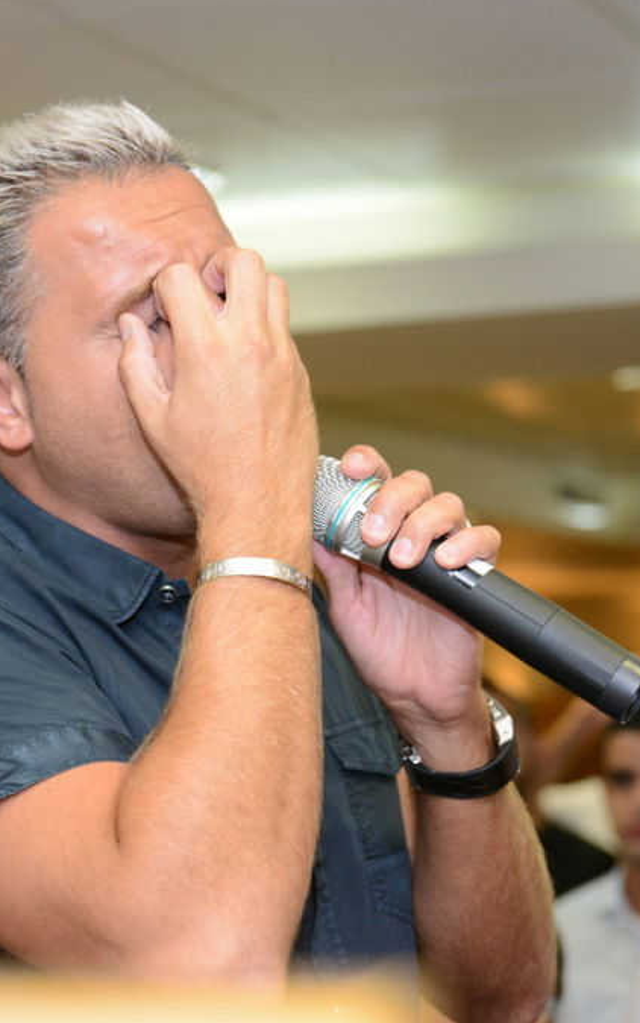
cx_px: 314
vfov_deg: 20.4
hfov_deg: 12.8
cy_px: 512
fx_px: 2846
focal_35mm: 102
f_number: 4
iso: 1250
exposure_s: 1/100
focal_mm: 66
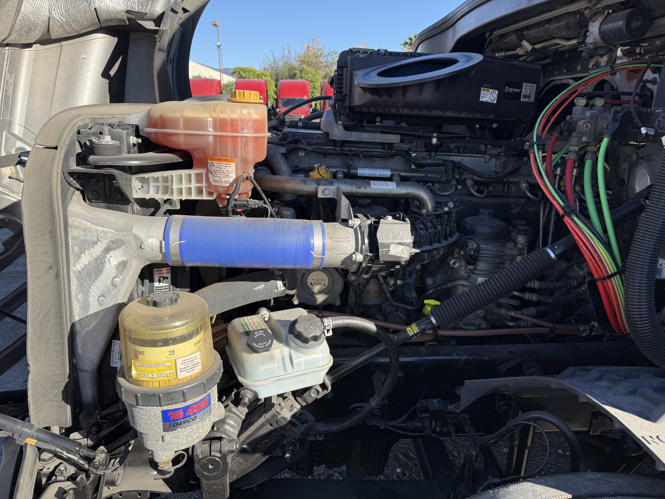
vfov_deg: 56.8
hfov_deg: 71.6
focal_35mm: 24
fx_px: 461
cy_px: 250
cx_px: 332
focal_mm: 6.76
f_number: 1.78
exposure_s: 1/1410
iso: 80
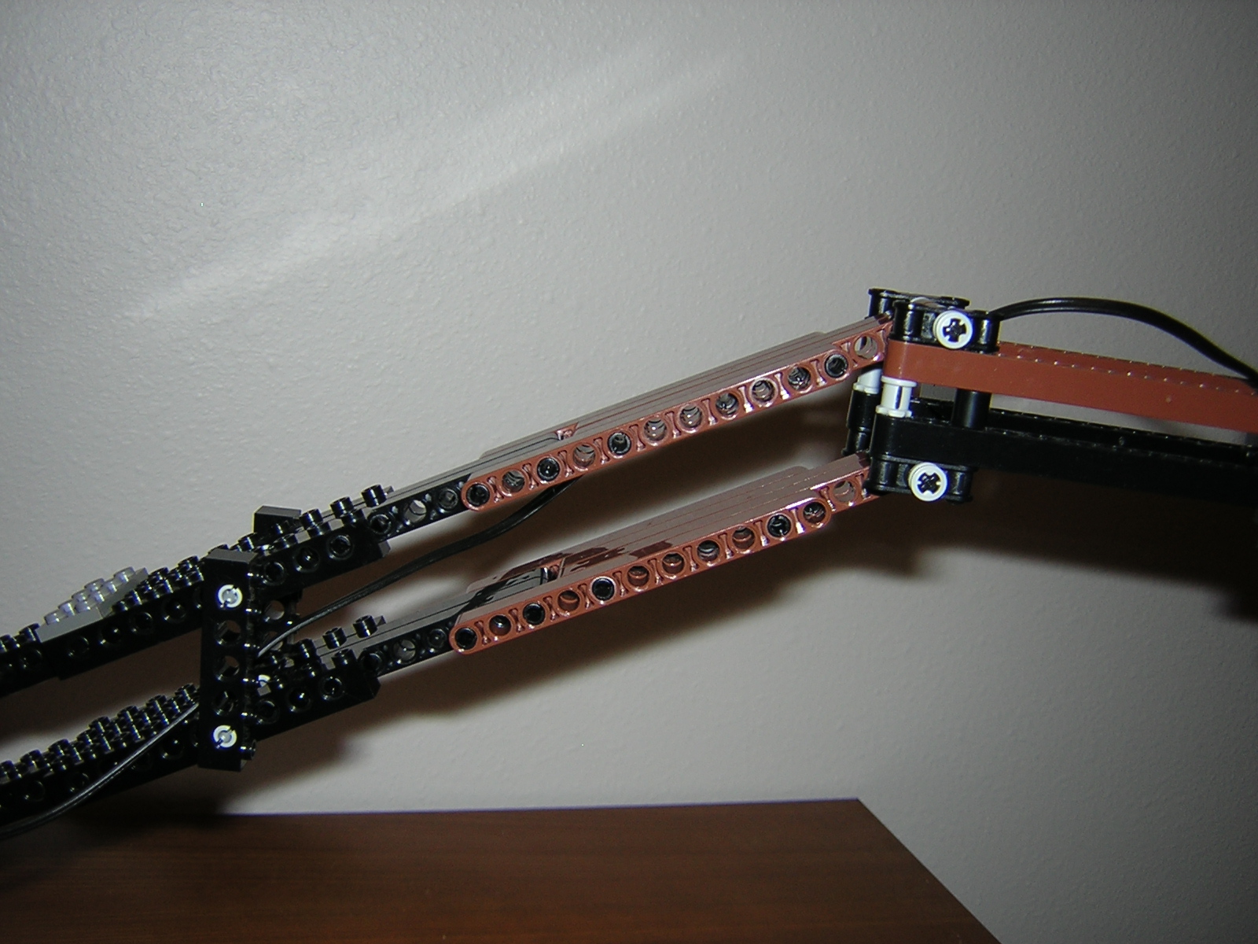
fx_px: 1308
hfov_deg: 51.4
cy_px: 472
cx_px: 629
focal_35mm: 36
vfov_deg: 39.7
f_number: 2.6
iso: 100
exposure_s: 1/60.1
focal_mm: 4.7
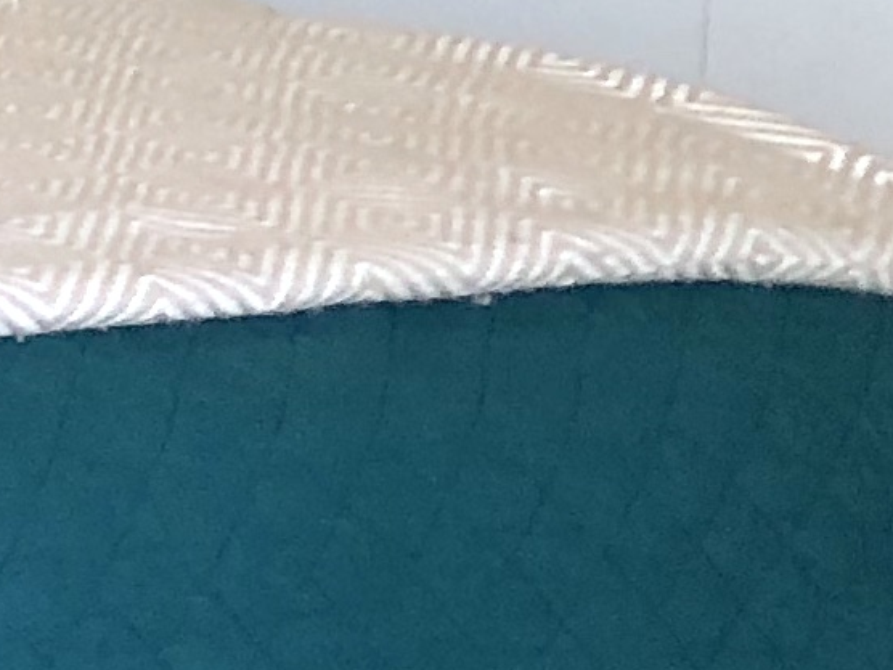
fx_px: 5237
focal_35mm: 203
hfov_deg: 7.6
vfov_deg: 7.1
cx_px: -2335
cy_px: -530
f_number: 1.8
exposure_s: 1/40
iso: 25
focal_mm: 3.99
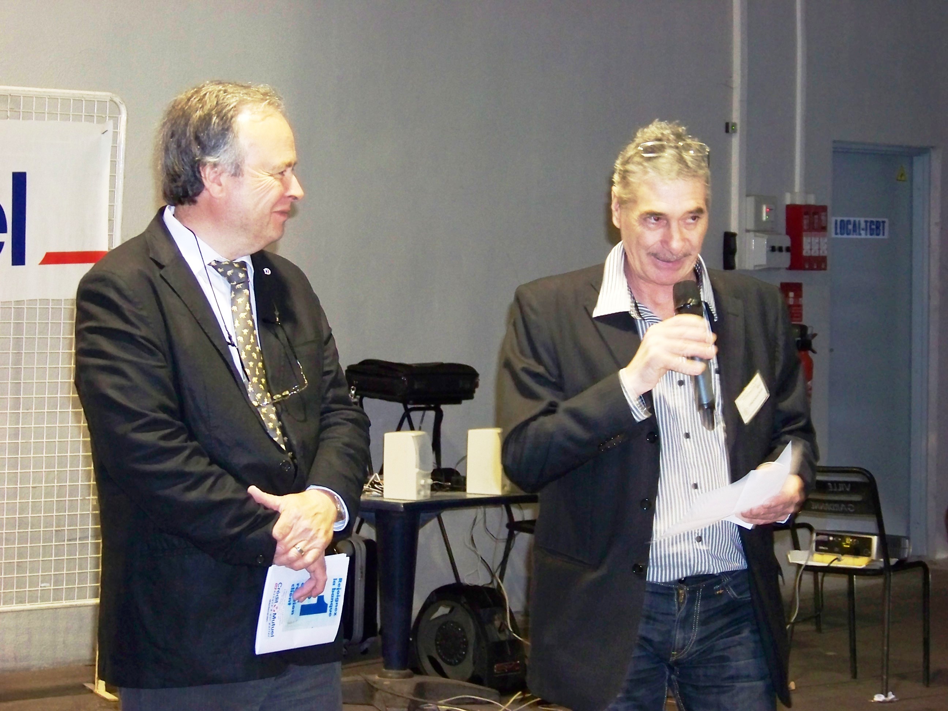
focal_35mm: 106
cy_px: 356
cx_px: 474
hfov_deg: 18.5
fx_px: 2903
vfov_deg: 14.0
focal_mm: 17.6
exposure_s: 1/30
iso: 400
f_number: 3.2
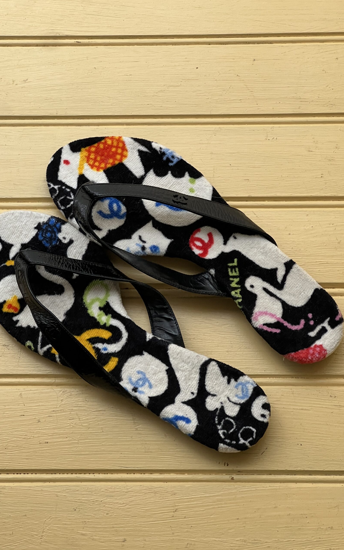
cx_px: 154
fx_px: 1230
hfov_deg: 15.9
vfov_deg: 25.2
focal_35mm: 82
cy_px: 276
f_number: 2.8
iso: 160
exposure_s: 1/99
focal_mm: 9
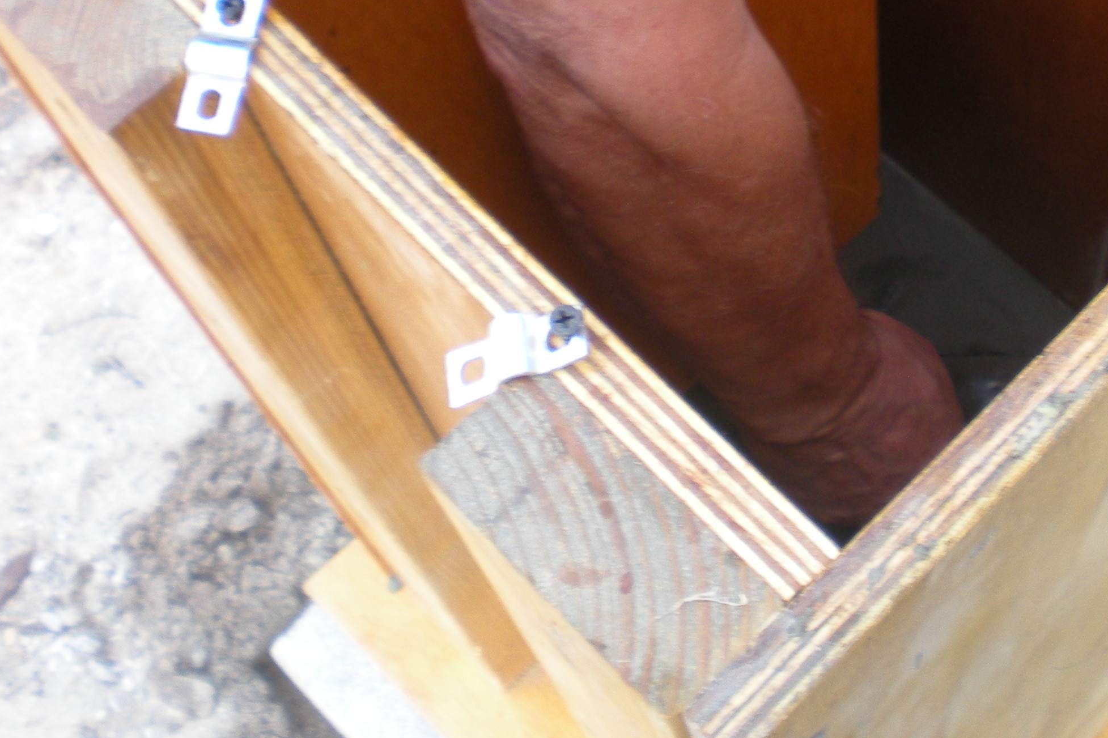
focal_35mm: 66
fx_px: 2031
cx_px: 853
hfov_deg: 29.9
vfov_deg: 20.3
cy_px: 92
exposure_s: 1/65.6
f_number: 3.1
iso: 91
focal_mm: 6.3
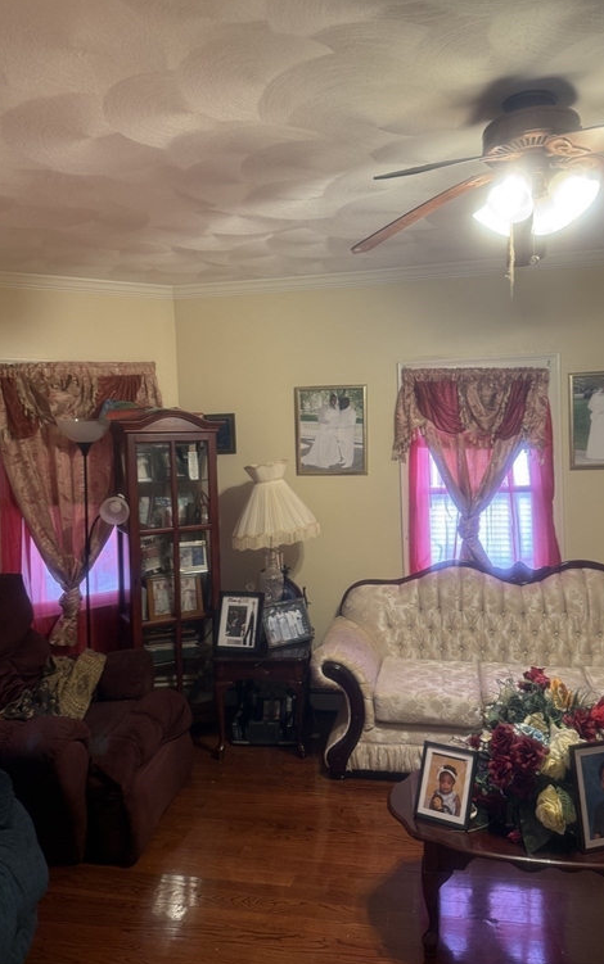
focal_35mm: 26
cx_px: 315
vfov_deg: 70.4
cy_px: 476
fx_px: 684
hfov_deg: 47.6
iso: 160
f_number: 1.78
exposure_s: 1/60
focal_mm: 6.76
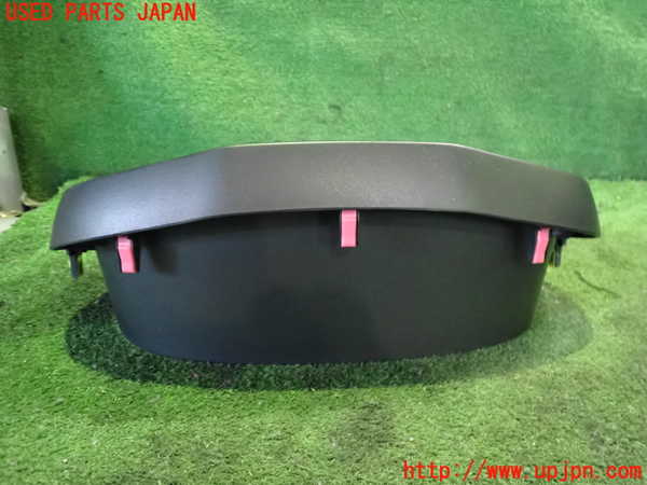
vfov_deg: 46.8
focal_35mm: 30
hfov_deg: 60.0
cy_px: 242
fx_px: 561
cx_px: 324
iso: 2000
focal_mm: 5.4
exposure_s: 1/50
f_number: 2.3
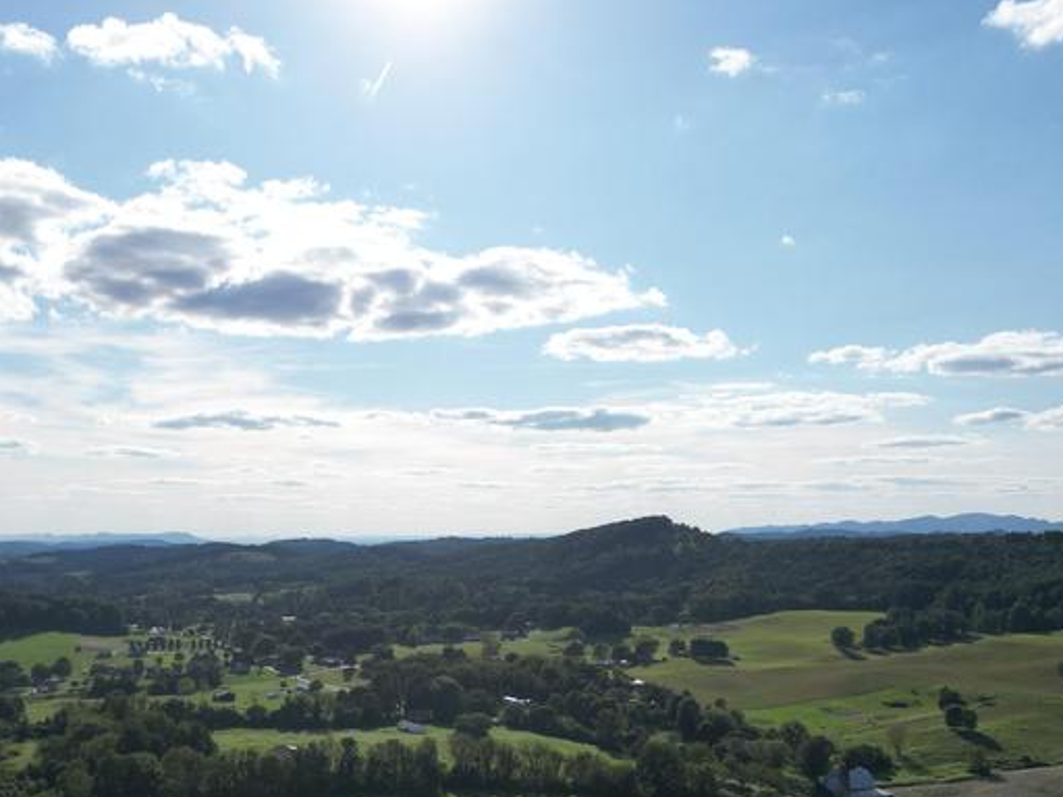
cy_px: 627
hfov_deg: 46.5
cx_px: 418
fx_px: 1228
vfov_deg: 34.9
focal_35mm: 40
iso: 100
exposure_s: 1/6000
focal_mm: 6.72
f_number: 1.7
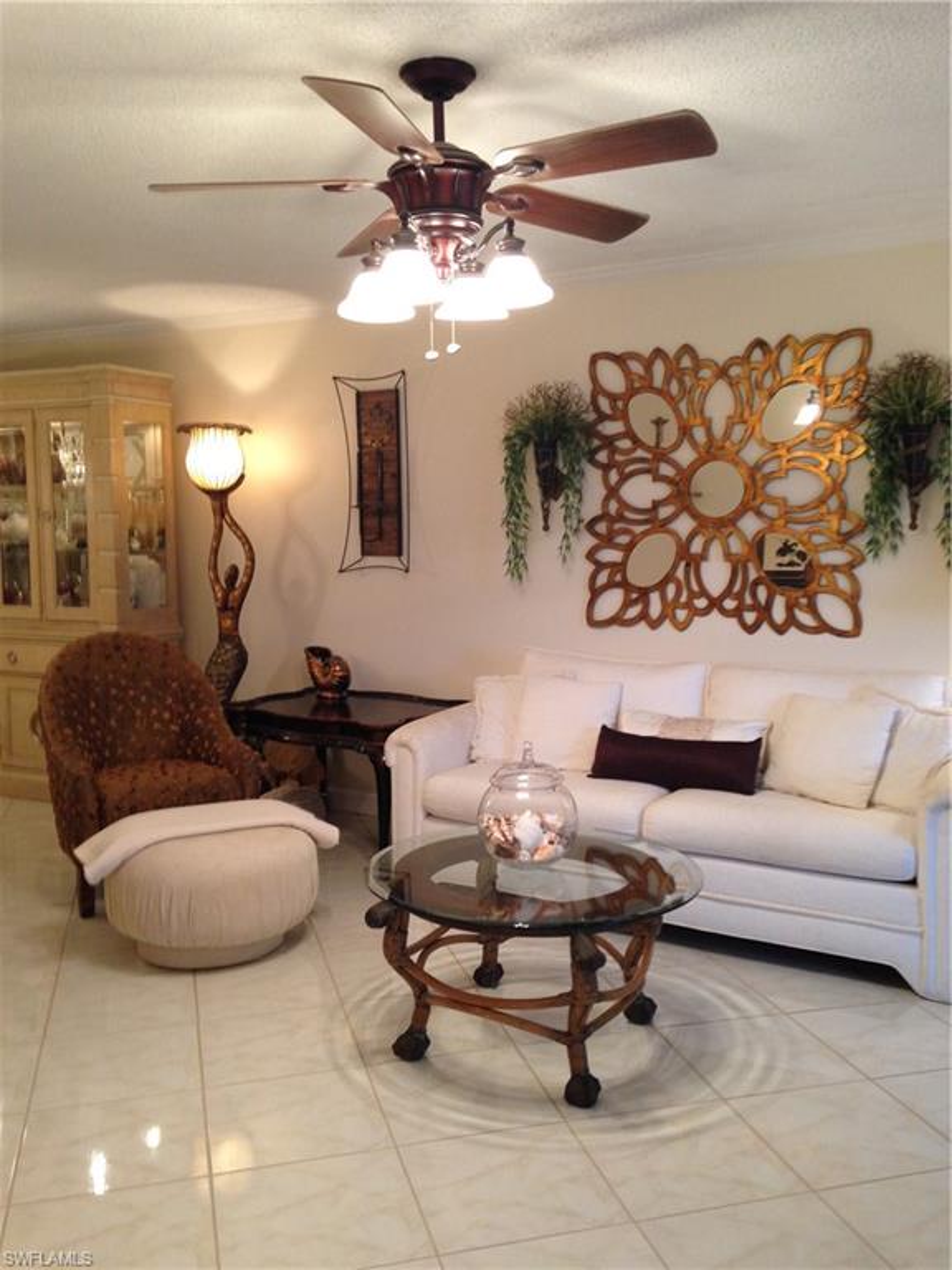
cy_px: 635
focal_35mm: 33
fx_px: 1210
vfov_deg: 55.4
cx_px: 476
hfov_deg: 42.9
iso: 100
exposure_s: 1/20
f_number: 2.4
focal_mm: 4.12
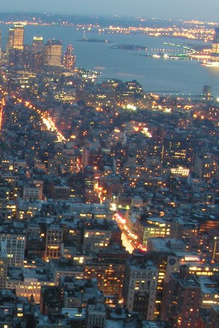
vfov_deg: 23.2
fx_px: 793
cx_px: -49
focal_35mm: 87
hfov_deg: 15.1
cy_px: 225
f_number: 7.1
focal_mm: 6.3
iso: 50
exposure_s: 15
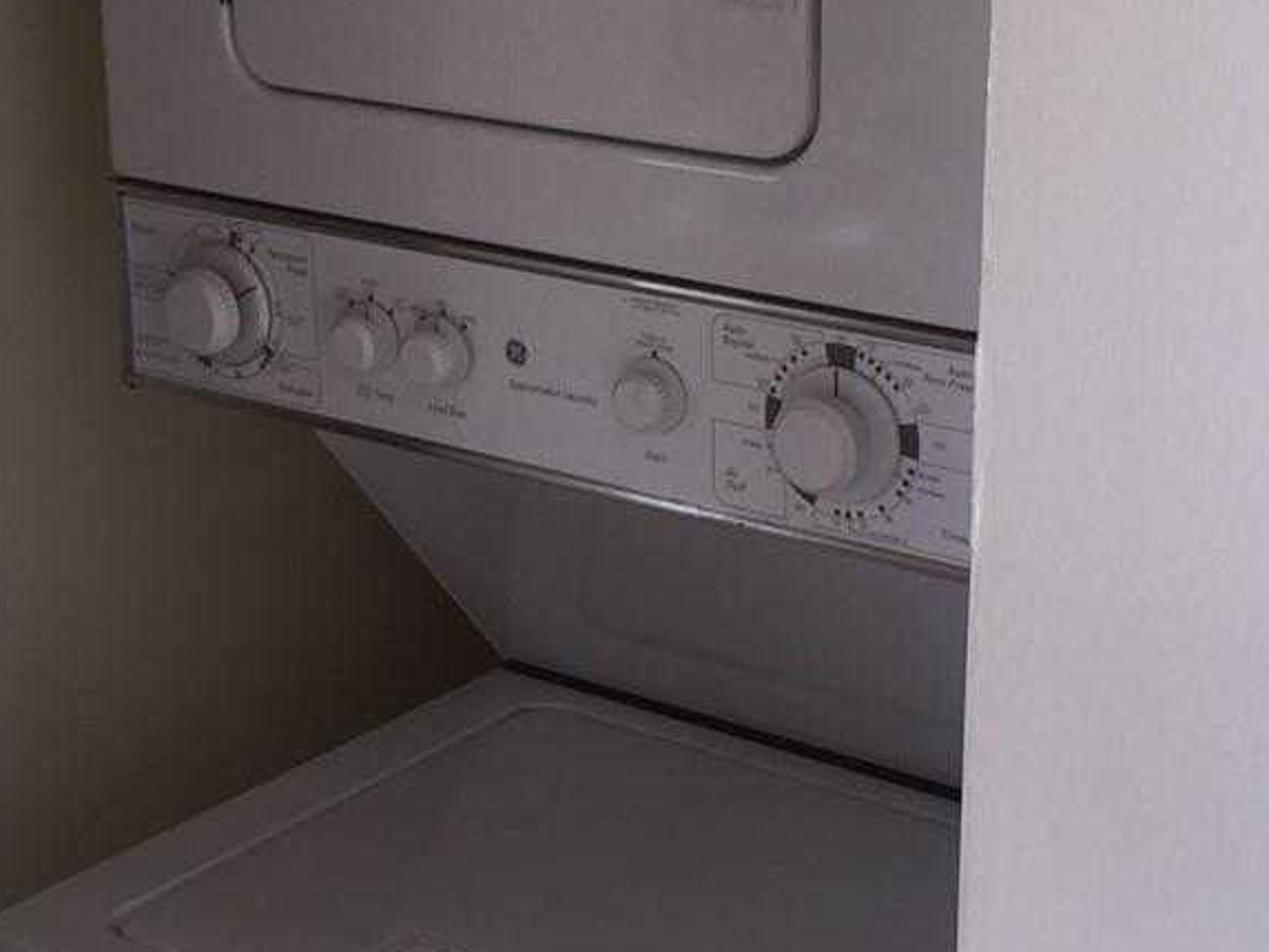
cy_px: 485
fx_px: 2970
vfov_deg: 18.2
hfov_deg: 24.0
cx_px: 467
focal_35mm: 81
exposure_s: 1/79
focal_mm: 4.15
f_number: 2.2
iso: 32
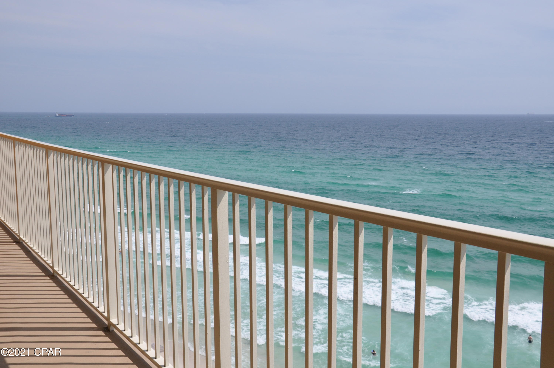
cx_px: 277
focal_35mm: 38
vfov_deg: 35.4
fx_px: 576
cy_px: 184
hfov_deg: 51.3
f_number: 13
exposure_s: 1/640
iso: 400
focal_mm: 25
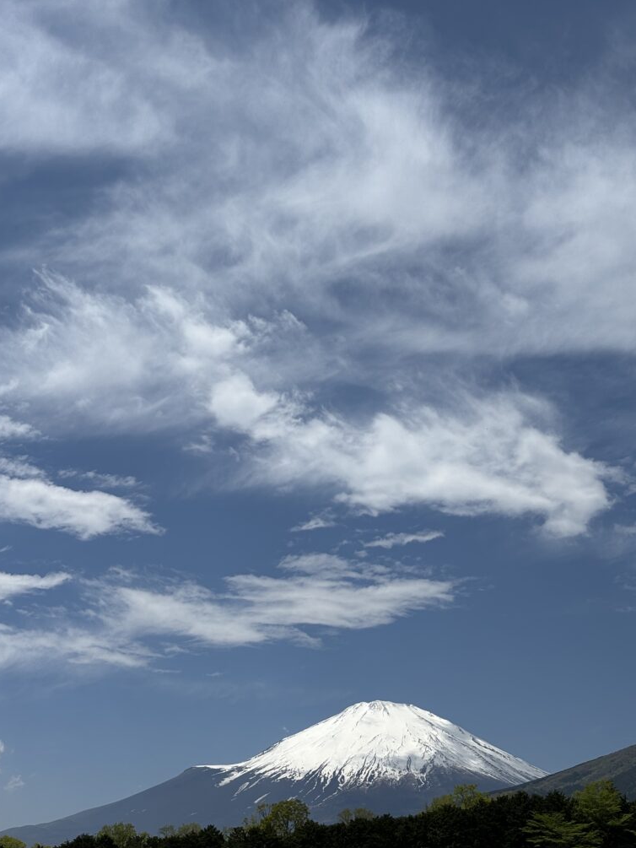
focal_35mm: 53
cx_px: 319
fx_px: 1298
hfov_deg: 27.5
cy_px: 430
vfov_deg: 36.2
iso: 32
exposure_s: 1/7692
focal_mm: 5.96
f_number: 1.6
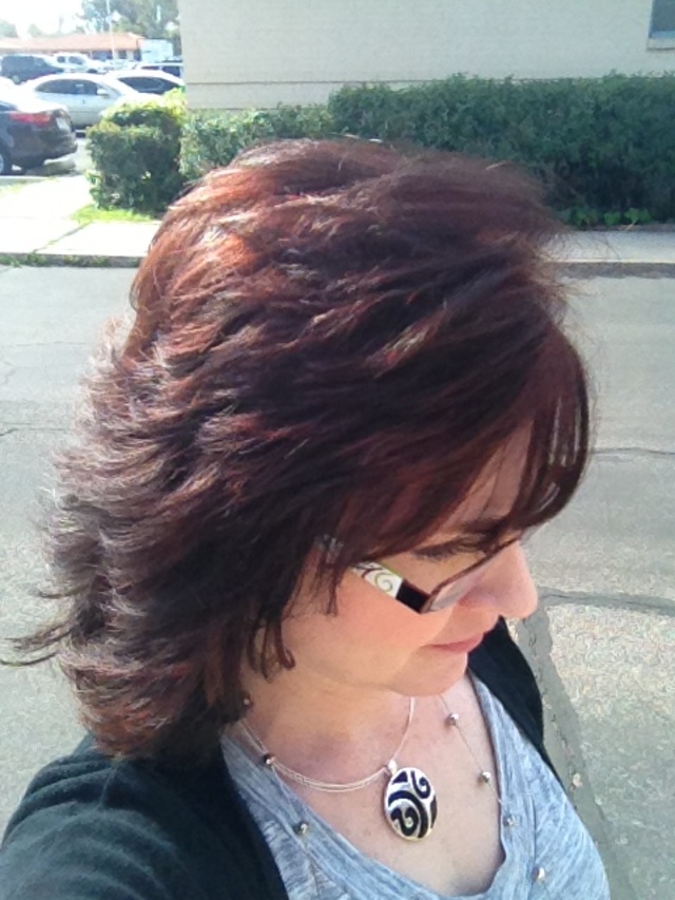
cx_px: 338
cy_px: 450
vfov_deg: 52.6
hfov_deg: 40.7
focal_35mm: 35
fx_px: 910
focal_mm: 1.85
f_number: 2.4
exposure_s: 1/796
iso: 125
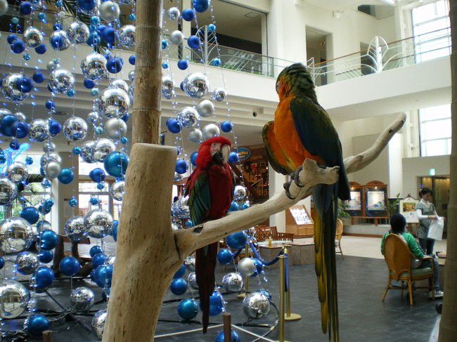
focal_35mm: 36
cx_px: 228
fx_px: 475
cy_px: 171
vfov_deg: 39.6
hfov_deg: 51.4
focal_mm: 6.3
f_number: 3.1
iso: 160
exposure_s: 1/50
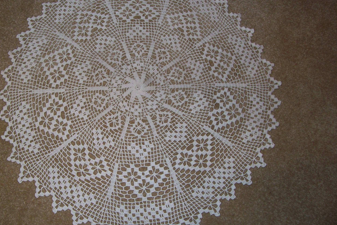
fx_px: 403
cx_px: 145
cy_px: 103
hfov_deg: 45.3
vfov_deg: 31.2
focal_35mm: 43
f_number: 2.7
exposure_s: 1/64
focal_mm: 6
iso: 80
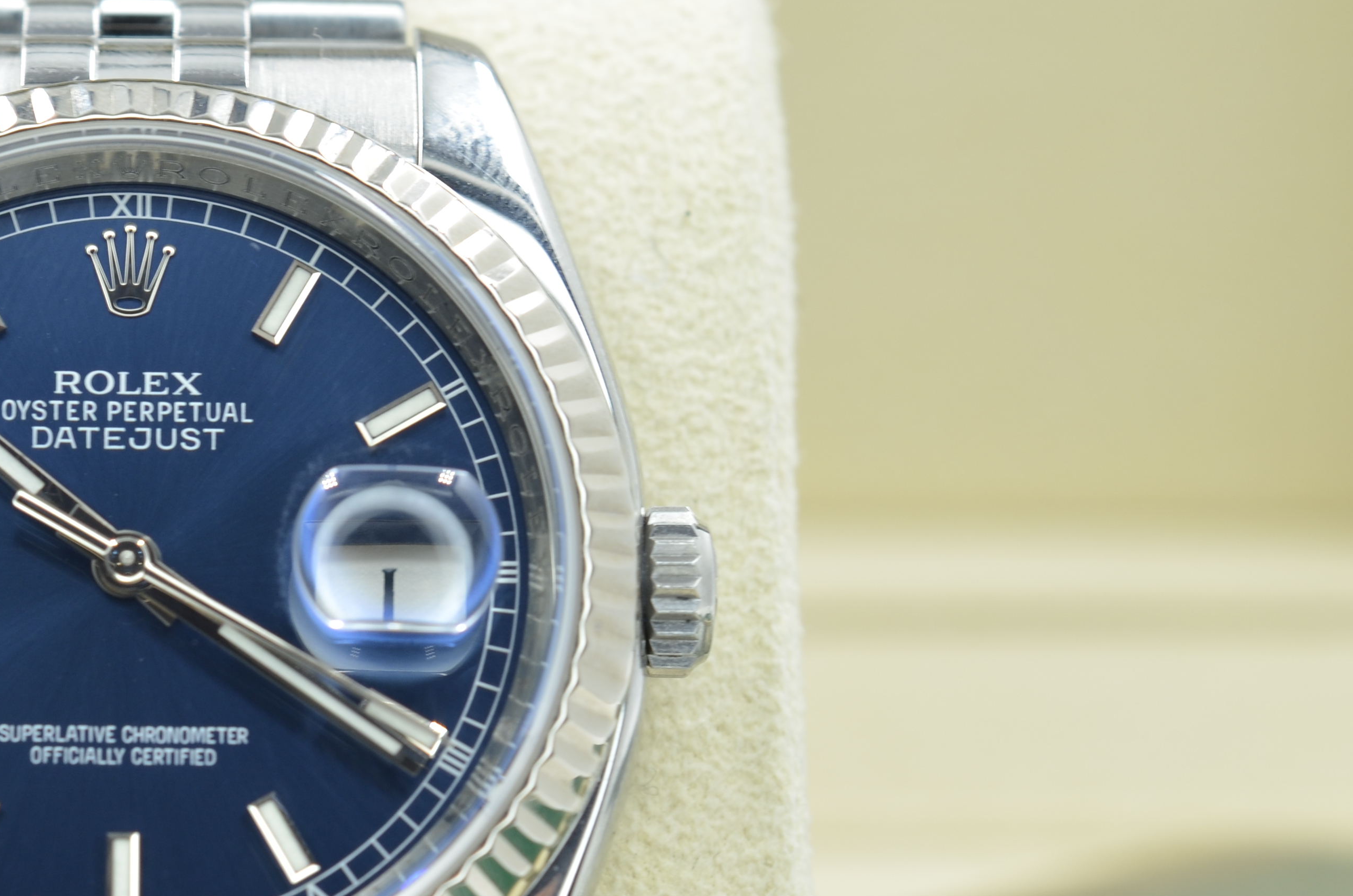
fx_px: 4313
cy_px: 596
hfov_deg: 17.6
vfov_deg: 11.8
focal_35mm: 115
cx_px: 171
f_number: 8
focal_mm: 40
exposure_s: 1/50
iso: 160
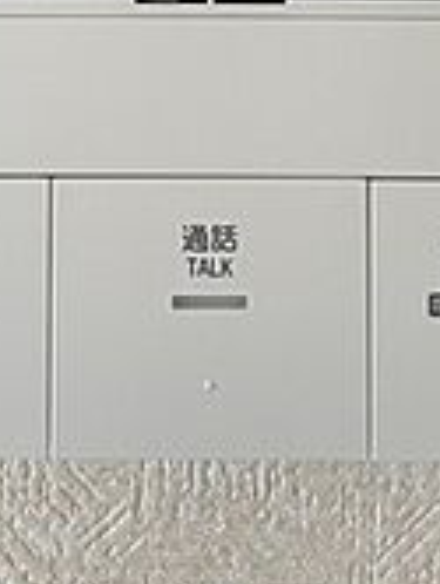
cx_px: 211
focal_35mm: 75
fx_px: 1268
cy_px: -211
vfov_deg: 22.6
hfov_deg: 19.7
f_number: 1.6
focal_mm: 4.2
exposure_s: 1/66
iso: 125
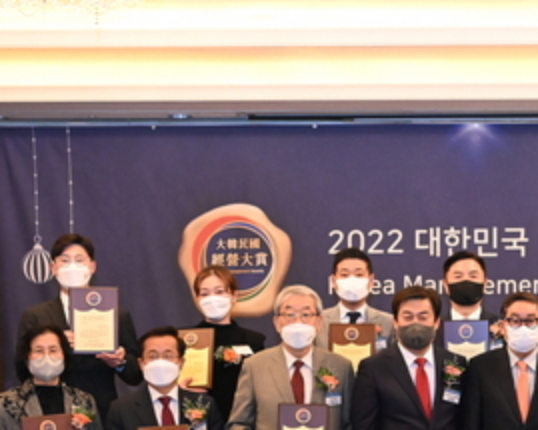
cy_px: 366
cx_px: 472
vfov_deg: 17.5
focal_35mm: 87
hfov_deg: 21.6
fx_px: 1385
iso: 8000
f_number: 4
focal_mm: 39
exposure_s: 1/125
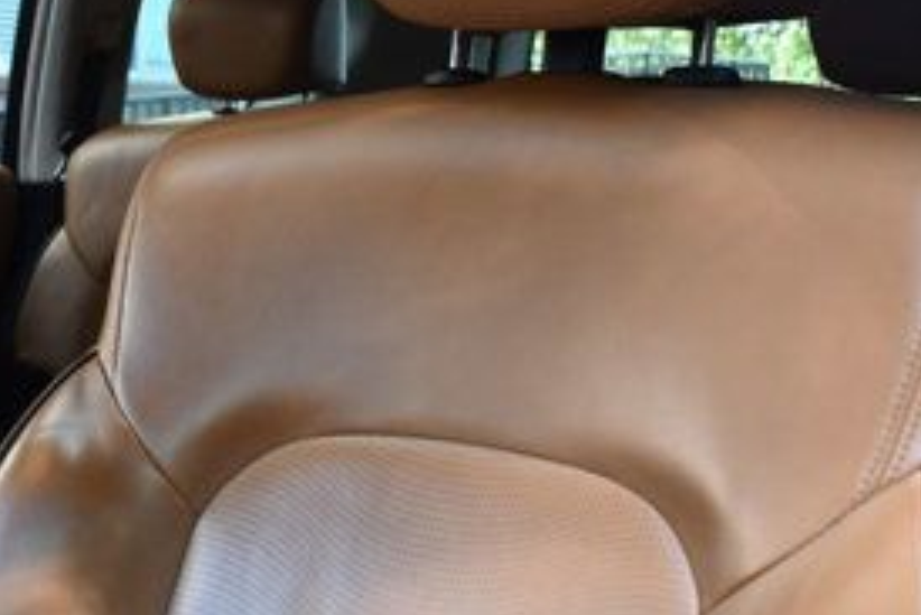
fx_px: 1613
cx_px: 175
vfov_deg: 21.6
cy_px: 264
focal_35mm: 63
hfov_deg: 31.0
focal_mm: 18
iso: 800
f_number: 3.5
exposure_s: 1/200
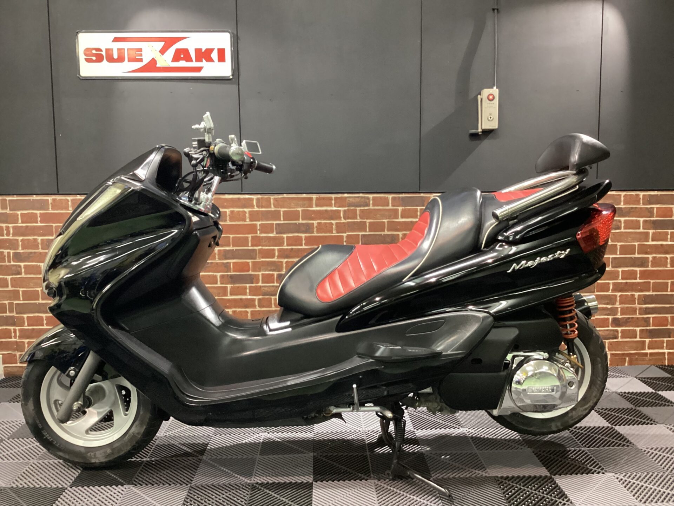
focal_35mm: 31
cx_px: 337
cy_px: 253
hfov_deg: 58.4
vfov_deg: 45.4
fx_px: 604
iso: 400
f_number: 2.4
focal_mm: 3.3
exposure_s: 1/30
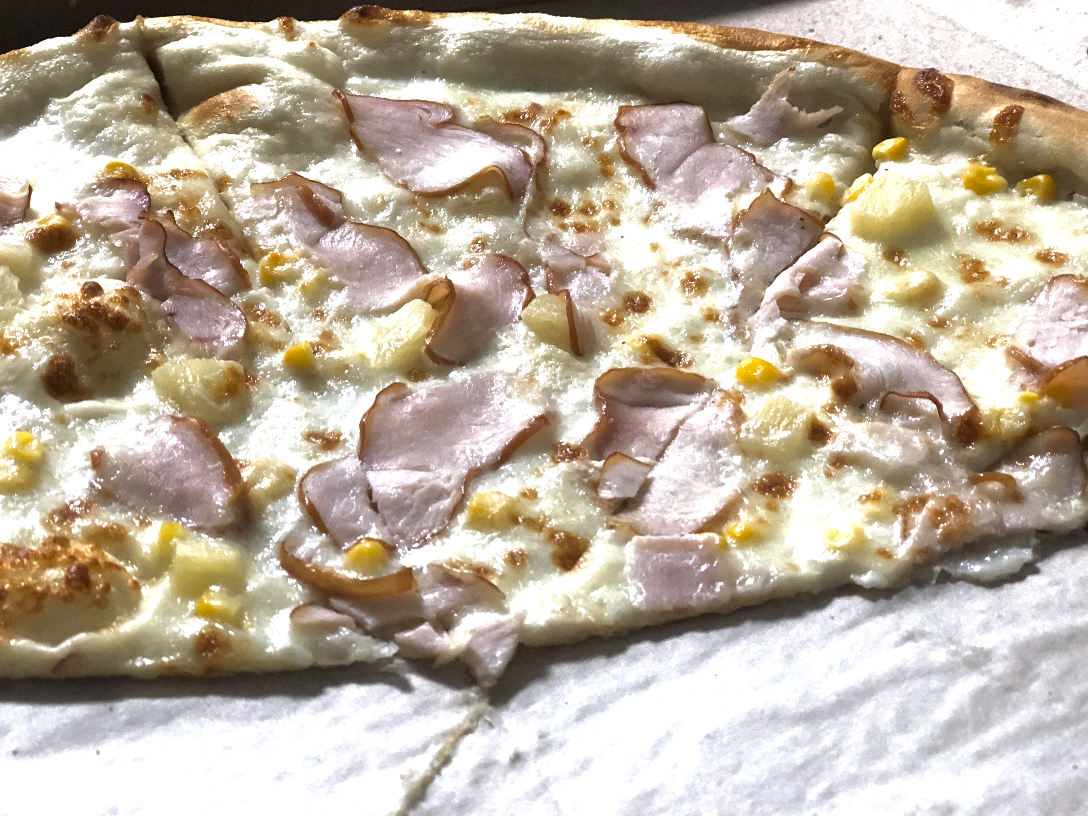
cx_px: 547
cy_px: 404
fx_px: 1823
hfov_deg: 33.2
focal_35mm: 58
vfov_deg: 25.2
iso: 160
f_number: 2.8
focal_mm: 6.6
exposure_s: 1/30
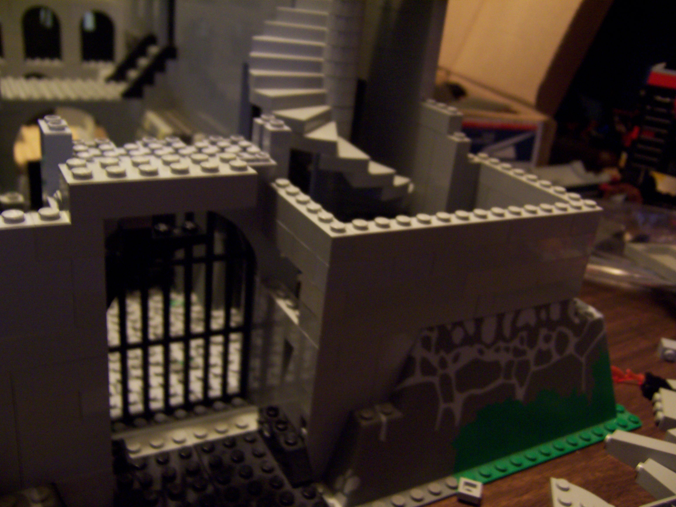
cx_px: 338
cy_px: 254
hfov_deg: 55.4
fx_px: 644
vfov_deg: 42.9
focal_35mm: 33
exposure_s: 1/8
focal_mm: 5.5
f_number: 2.8
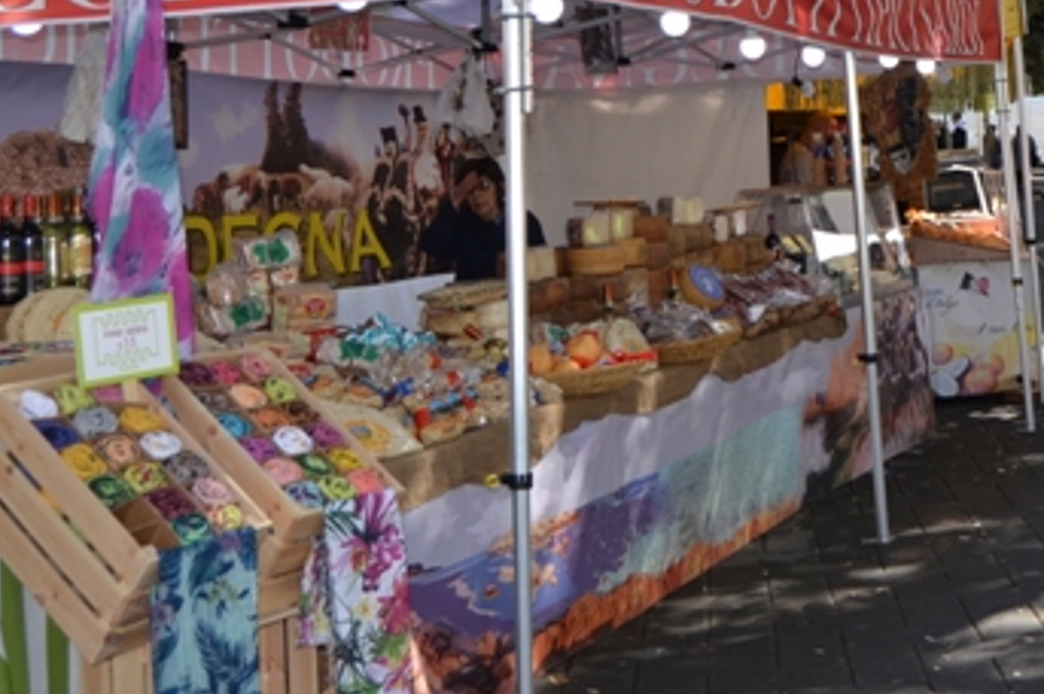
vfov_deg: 21.0
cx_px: 770
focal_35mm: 63
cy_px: 38
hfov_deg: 31.4
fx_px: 1825
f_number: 4
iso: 100
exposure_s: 1/200
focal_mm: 18
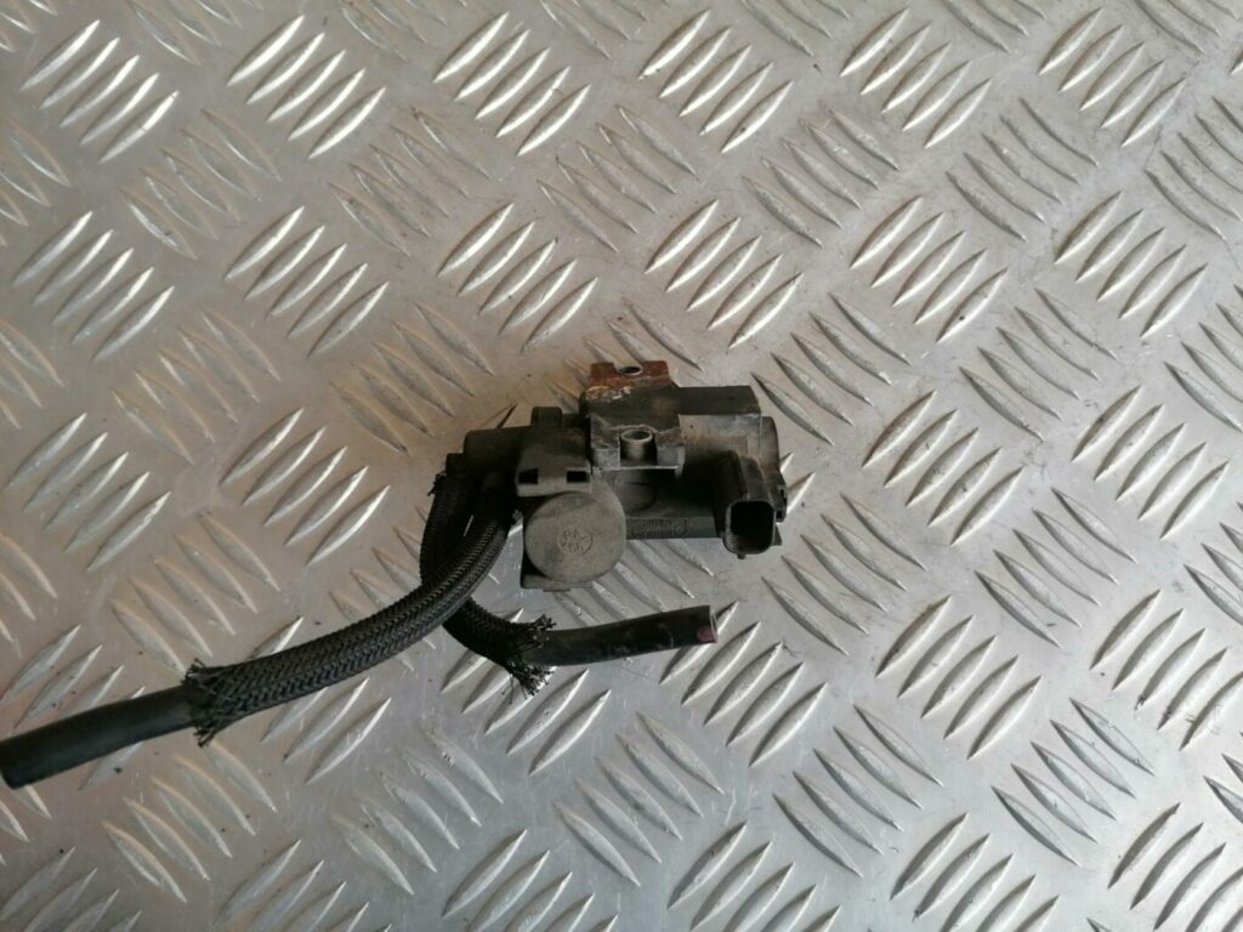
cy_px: 466
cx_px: 622
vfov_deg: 51.4
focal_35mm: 27
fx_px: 970
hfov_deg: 65.3
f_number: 1.8
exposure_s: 1/50
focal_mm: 4.75
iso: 64
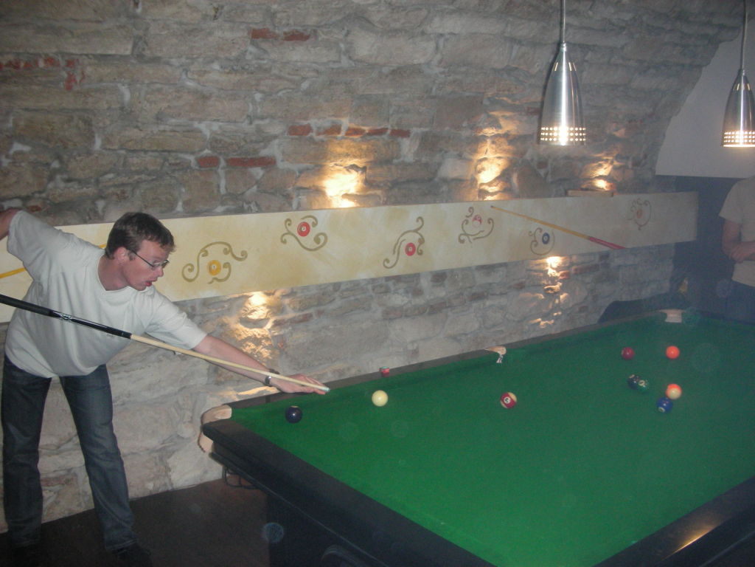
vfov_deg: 40.7
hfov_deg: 52.6
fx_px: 763
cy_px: 284
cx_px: 378
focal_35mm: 35
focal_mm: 5.8
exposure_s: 1/60.1
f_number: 3
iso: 200
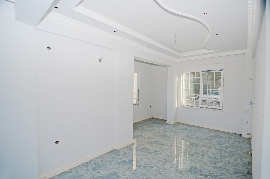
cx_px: 135
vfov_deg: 71.8
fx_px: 123
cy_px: 90
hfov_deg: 95.1
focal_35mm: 16
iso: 500
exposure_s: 1/1000
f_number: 2.8
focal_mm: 11
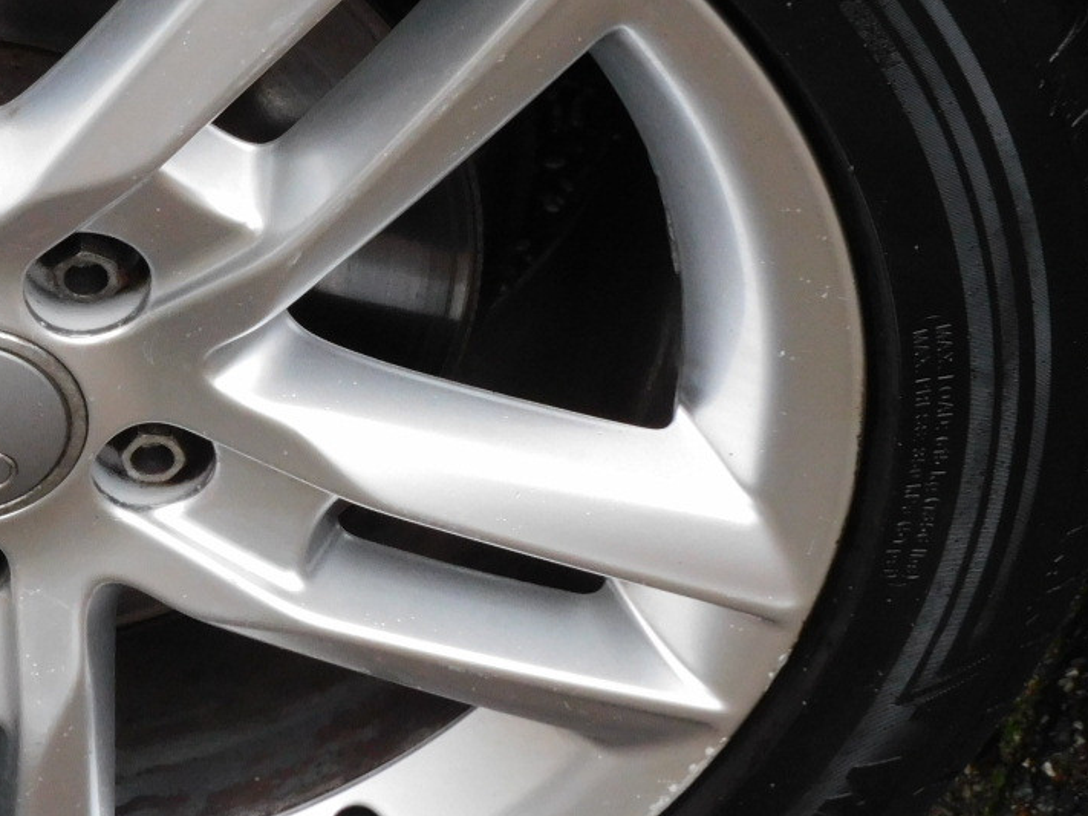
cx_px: -129
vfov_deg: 8.2
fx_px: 5657
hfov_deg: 10.8
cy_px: 317
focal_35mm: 180
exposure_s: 1/60
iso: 360
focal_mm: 14.3
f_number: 4.5
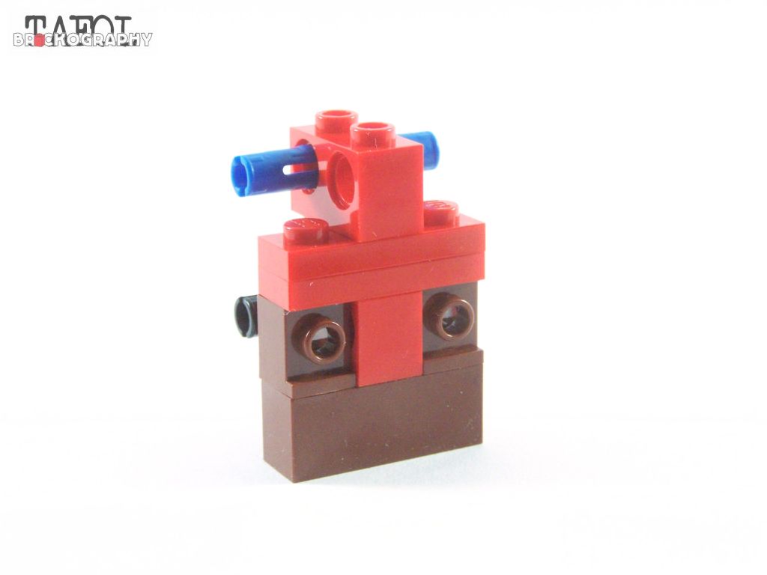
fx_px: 1662
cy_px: 288
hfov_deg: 26.0
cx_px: 384
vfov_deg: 19.6
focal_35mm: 75
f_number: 4
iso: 400
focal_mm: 12.4
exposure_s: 1/60
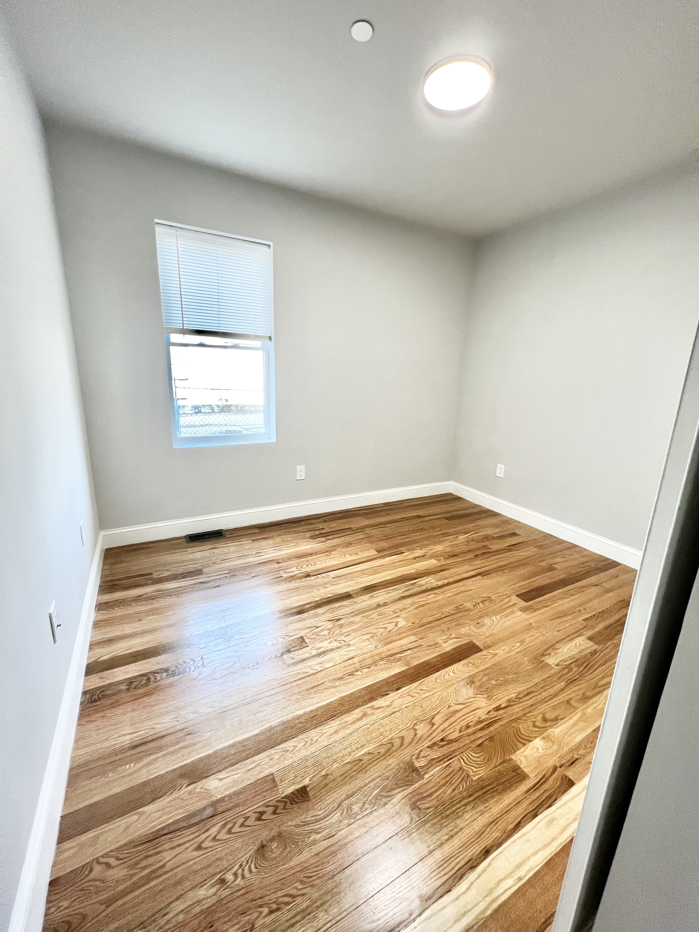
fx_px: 350
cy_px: 466
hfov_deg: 89.9
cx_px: 350
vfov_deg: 106.2
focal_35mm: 13
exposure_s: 1/120
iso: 160
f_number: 1.8
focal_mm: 1.57
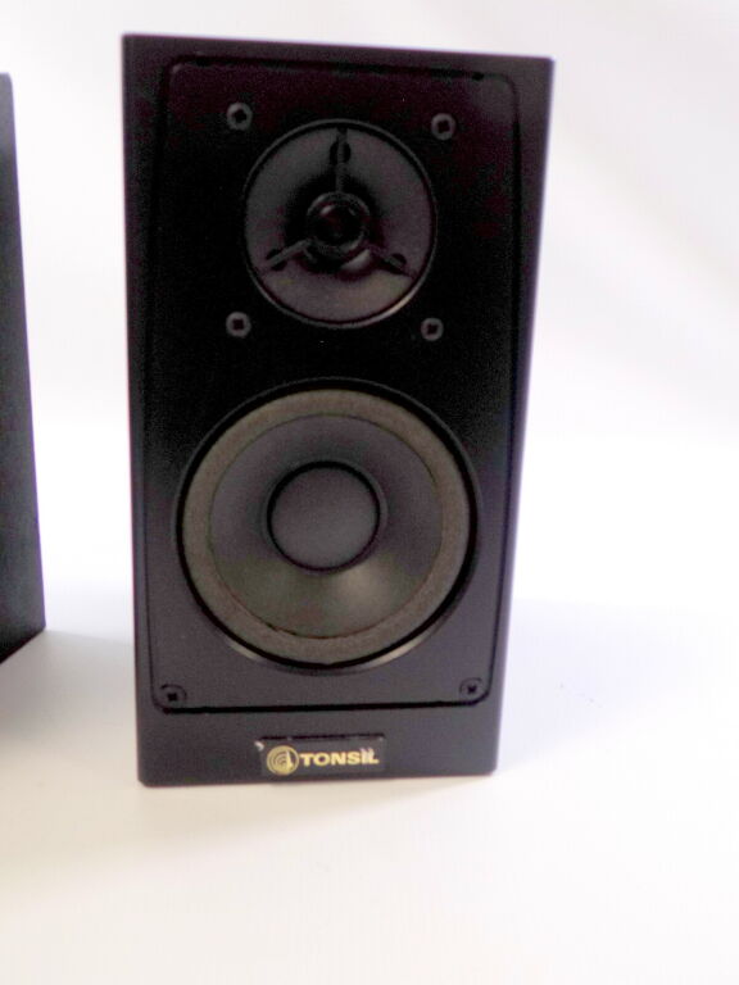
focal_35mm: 34
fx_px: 968
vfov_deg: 54.0
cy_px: 492
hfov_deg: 41.8
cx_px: 370
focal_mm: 6.1
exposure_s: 1/40
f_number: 3.4
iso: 80
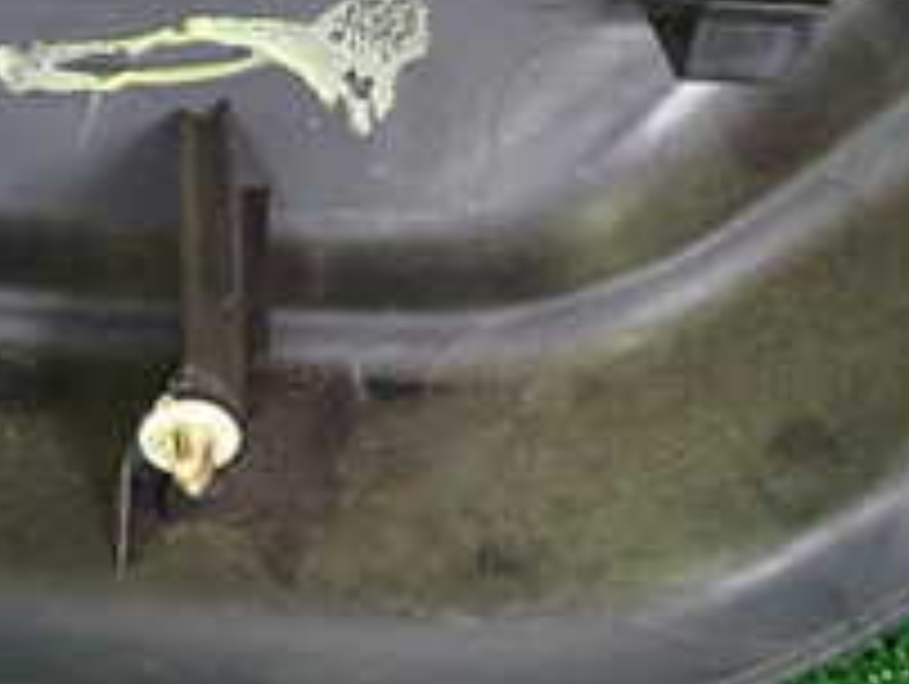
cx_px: -198
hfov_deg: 20.5
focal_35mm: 89
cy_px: 9
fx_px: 2340
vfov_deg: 16.3
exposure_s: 1/20
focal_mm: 5.4
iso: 800
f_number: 2.3
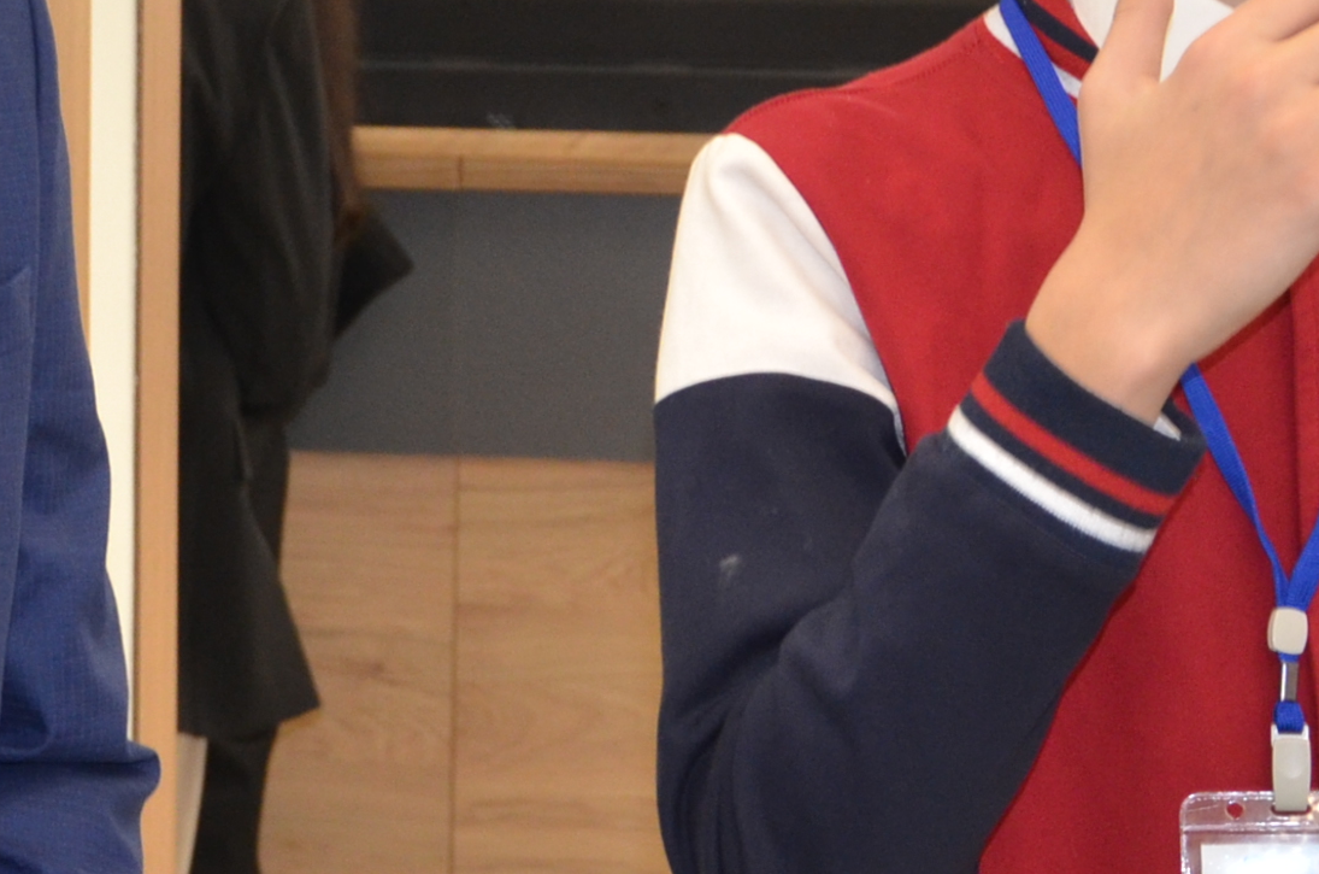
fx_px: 5923
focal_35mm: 162
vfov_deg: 8.4
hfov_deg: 12.6
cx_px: 100
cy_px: -71
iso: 720
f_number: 4.2
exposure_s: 1/60
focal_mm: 32
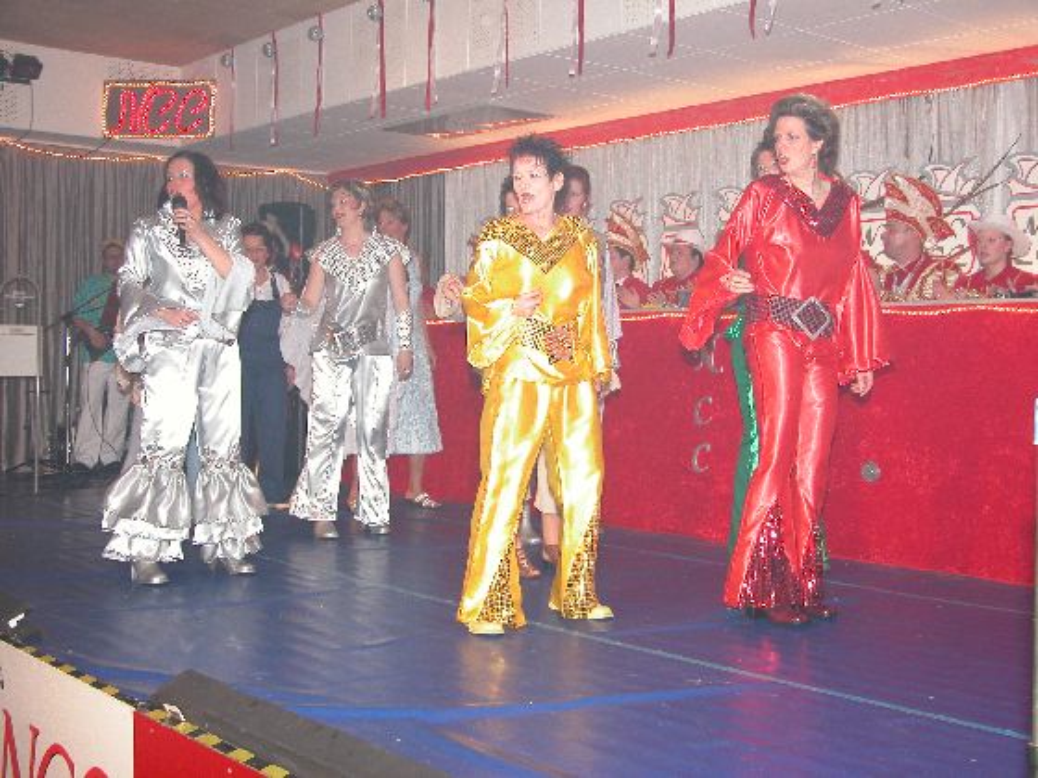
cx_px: 519
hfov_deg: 41.2
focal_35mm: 46
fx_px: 1379
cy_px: 389
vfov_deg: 31.5
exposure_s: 1/60
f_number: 3
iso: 200
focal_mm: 11.6
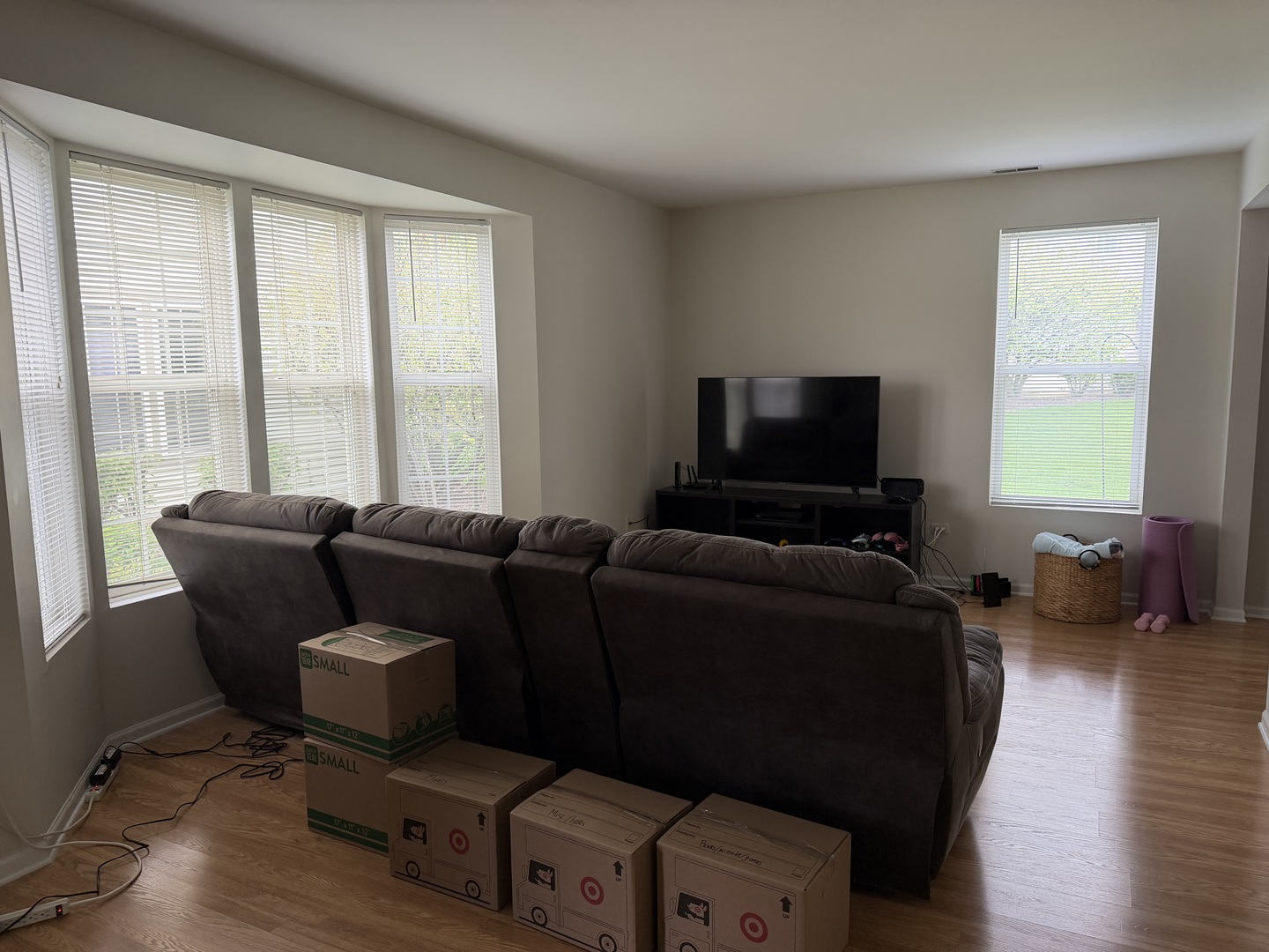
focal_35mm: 24
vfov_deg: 56.8
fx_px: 880
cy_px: 476
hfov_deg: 71.6
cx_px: 634
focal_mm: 6.76
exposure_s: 1/138
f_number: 1.78
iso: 125
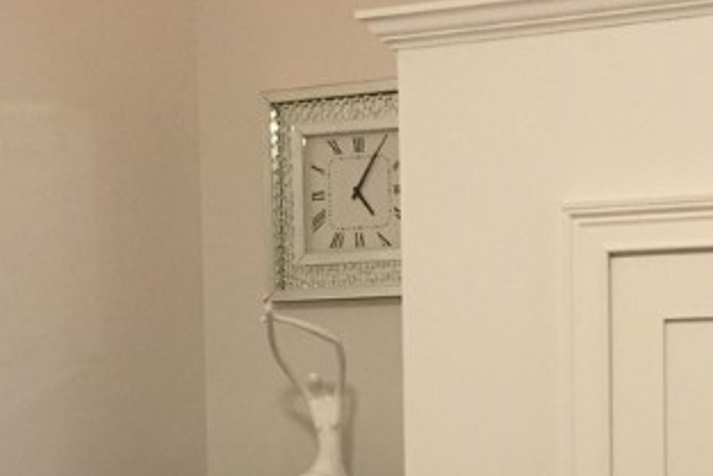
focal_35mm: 74
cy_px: 456
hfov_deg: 27.1
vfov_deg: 18.1
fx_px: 1466
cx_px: 510
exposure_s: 1/24
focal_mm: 4.15
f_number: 2.2
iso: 250
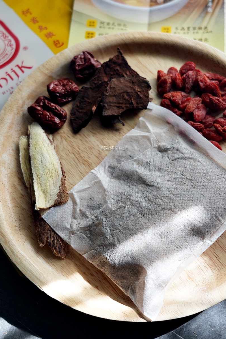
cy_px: 149
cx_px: 113
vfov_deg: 35.6
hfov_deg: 24.2
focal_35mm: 56
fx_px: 527
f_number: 5.6
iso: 800
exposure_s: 1/160
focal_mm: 43
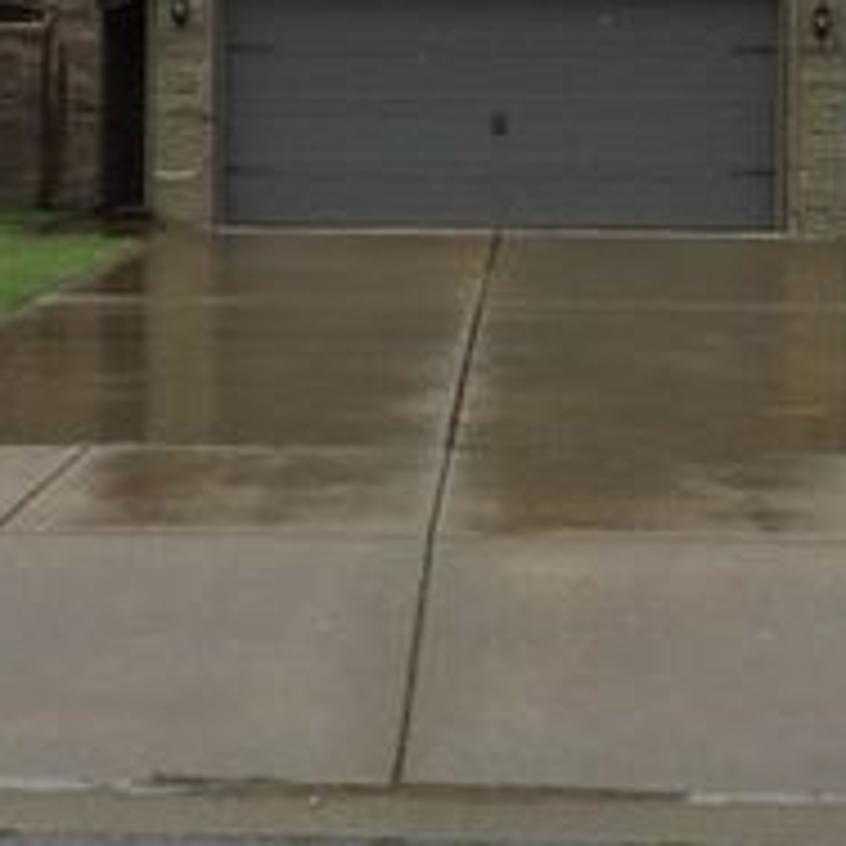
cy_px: 115
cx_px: 428
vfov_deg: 23.2
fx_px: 2018
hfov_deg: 23.7
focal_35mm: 73
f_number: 2.4
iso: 25
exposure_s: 1/1274
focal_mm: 3.3
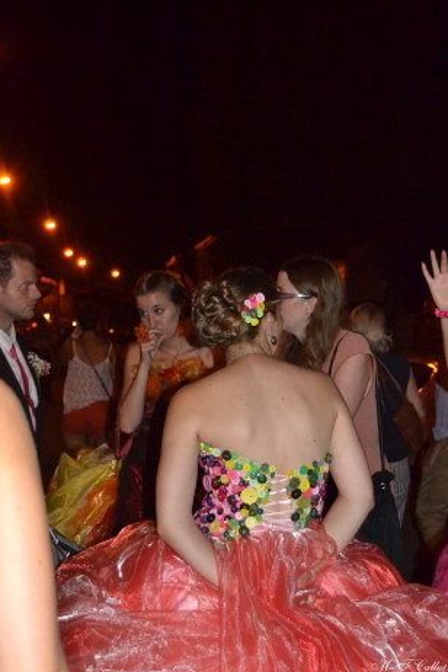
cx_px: 223
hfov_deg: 24.8
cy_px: 340
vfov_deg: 36.5
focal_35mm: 55
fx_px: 1018
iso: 3200
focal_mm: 35
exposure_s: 1/60
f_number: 4.5
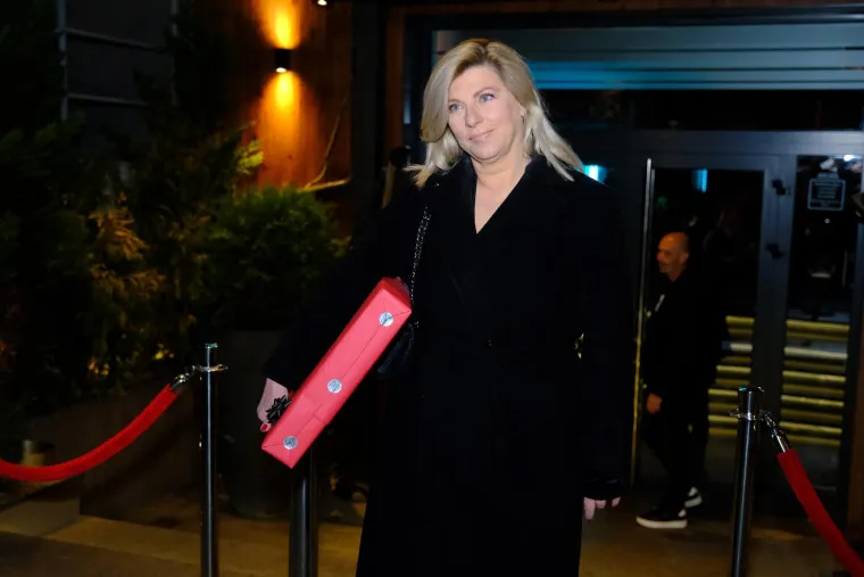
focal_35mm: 44
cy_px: 288
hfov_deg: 44.5
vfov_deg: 30.5
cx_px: 432
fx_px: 1056
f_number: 2.8
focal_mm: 29.2
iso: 2000
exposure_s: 1/125
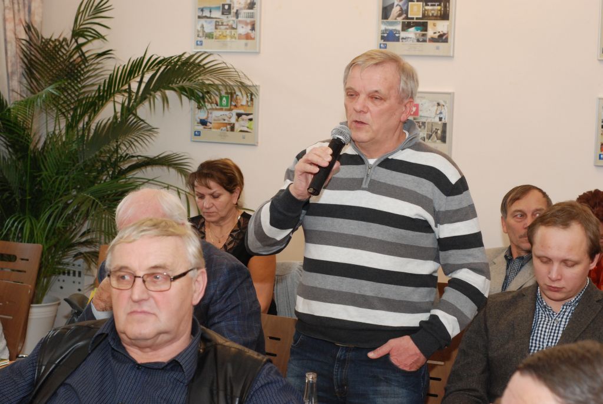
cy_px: 202
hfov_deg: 27.0
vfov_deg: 18.2
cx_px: 302
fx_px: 1257
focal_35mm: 75
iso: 800
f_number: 7.1
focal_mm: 50
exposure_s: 1/60
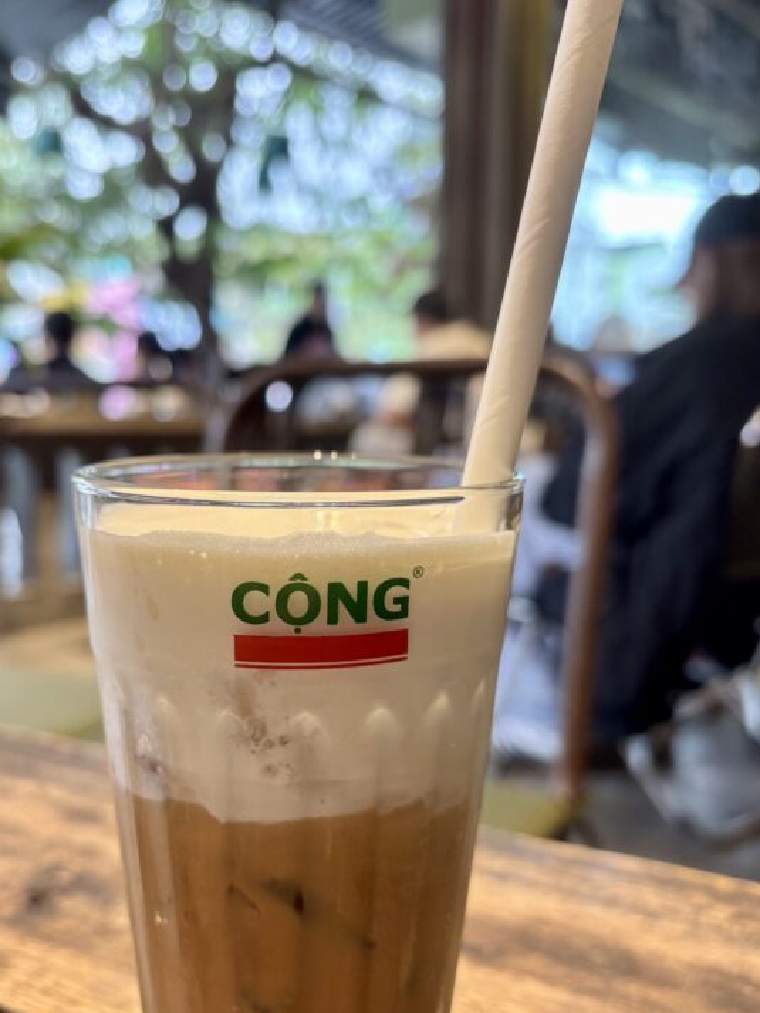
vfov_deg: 52.6
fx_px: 1024
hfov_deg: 40.5
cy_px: 547
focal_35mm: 35
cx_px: 295
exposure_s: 1/50
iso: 160
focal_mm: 5.96
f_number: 1.6
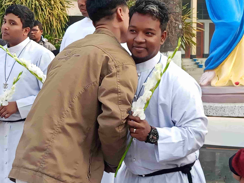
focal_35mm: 86
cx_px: 71
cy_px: 80
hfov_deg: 22.6
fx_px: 606
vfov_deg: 17.2
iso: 50
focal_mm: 3.98
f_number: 1.8
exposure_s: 1/152
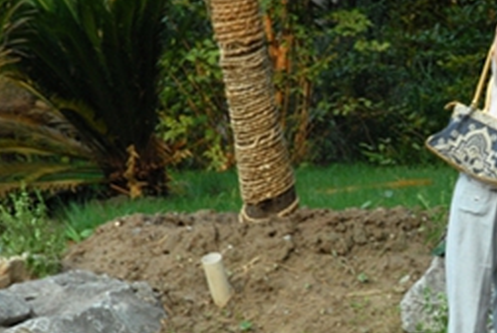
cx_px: 467
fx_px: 9072
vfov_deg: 2.1
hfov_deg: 3.1
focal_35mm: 656
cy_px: 182
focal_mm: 150
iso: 320
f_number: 10
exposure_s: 1/60
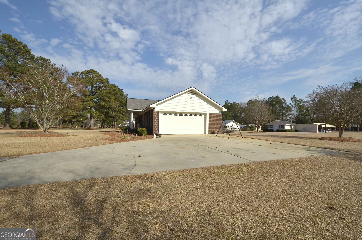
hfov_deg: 100.5
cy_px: 120
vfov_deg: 77.1
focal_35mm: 15
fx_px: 151
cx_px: 181
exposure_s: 1/800
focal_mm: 10
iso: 200
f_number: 9
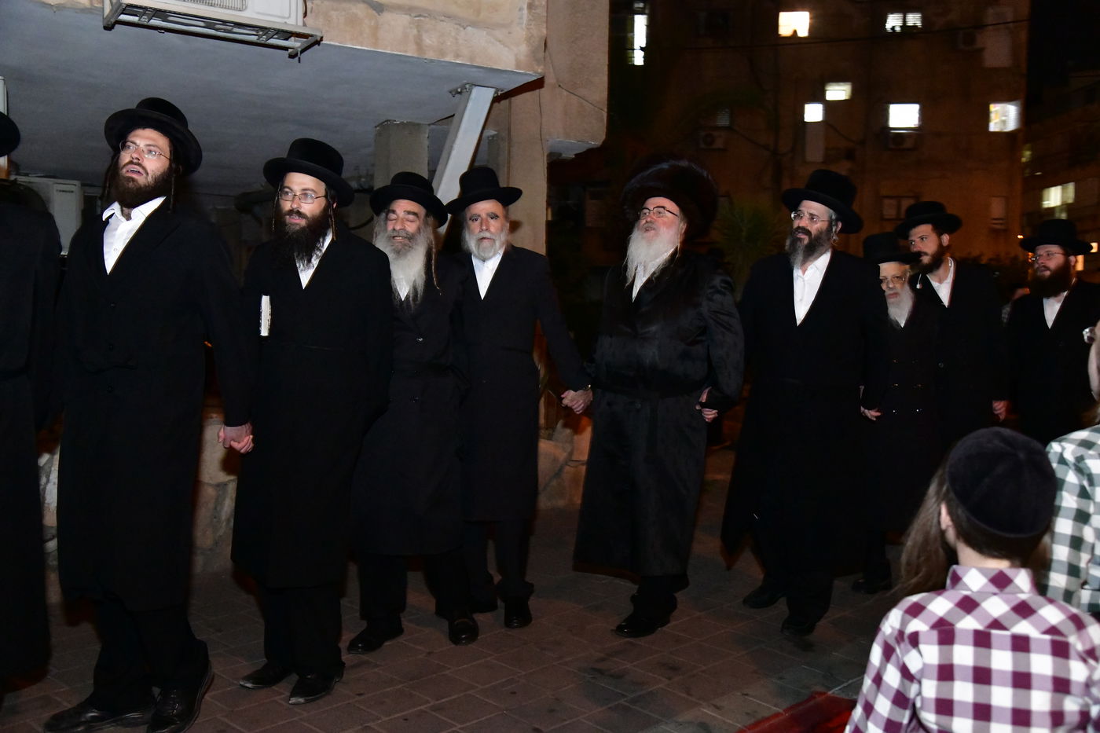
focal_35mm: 38
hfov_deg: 50.7
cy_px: 366
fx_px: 1161
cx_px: 550
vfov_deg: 35.0
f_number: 5.6
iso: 16000
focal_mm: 38
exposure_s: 1/100
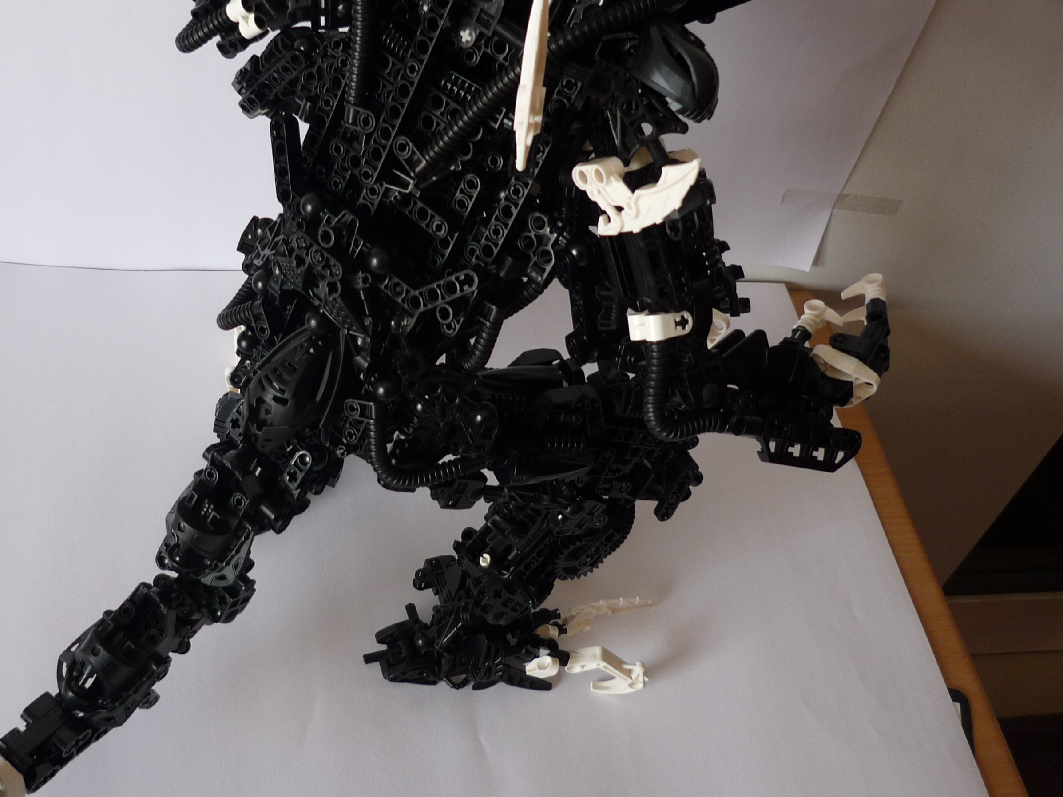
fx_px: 1382
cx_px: 376
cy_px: 311
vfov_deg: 32.1
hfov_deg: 41.7
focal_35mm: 45
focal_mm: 5.5
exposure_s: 1/40
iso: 100
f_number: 2.8
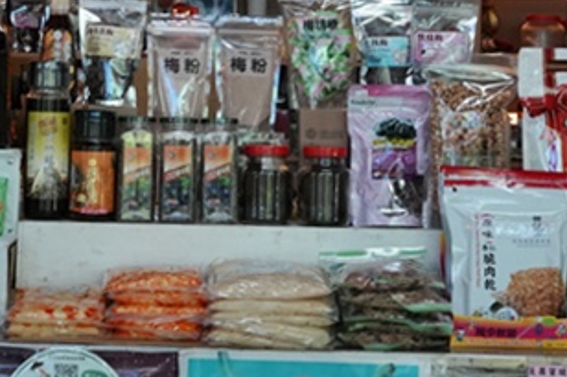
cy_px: 62
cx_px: 175
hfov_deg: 15.4
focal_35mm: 133
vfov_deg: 10.3
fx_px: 2094
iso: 3200
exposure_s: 1/200
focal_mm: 40
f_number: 6.3
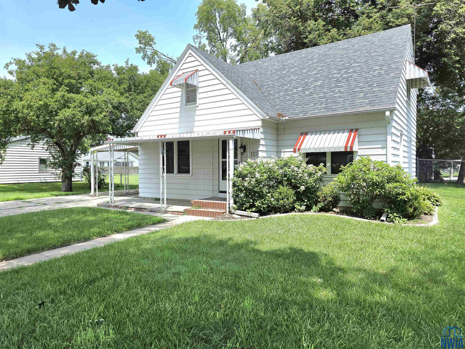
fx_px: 309
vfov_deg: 58.9
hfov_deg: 73.9
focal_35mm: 23
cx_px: 232
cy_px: 174
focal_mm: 6.3
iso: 12
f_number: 1.7
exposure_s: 1/714
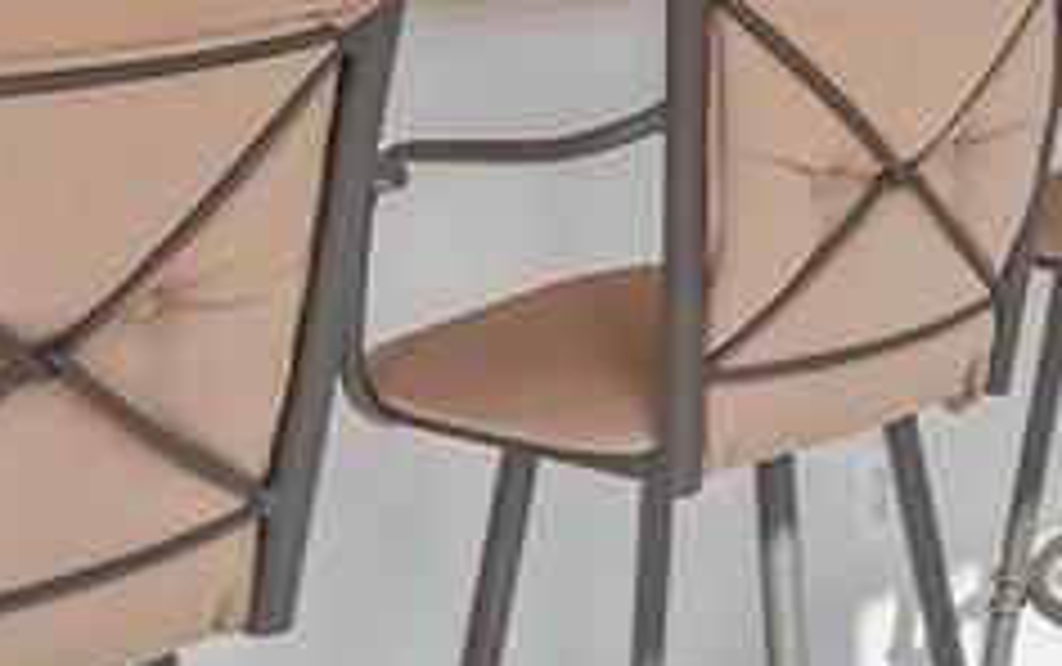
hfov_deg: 22.2
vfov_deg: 16.2
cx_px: 1634
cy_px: -279
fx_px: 2173
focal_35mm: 75
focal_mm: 16
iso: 200
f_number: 9
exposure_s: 1/80
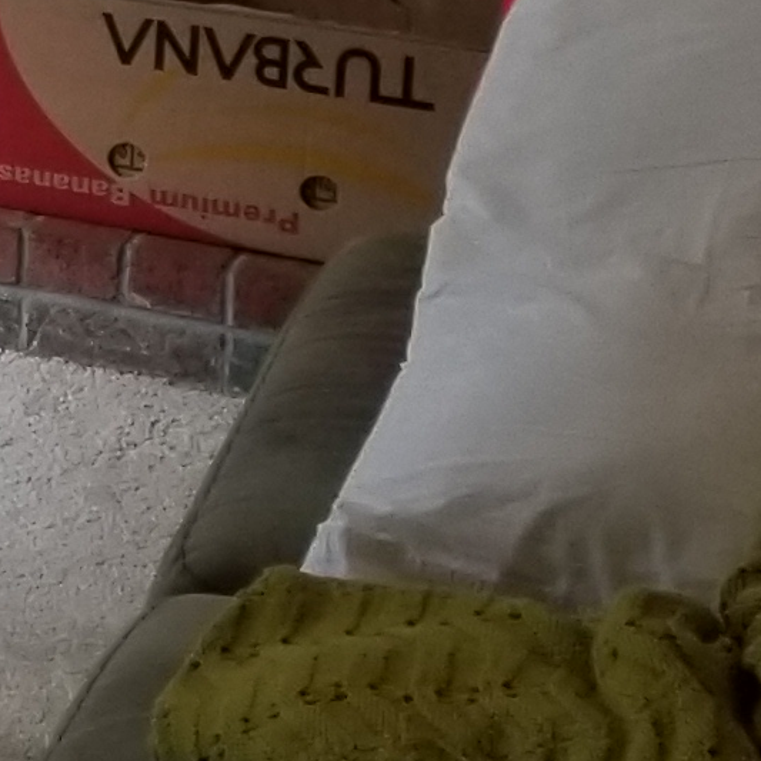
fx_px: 4328
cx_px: -1075
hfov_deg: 9.0
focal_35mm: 174
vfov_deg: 9.7
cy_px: -418
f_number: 1.7
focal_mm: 4.25
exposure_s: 1/60
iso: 100
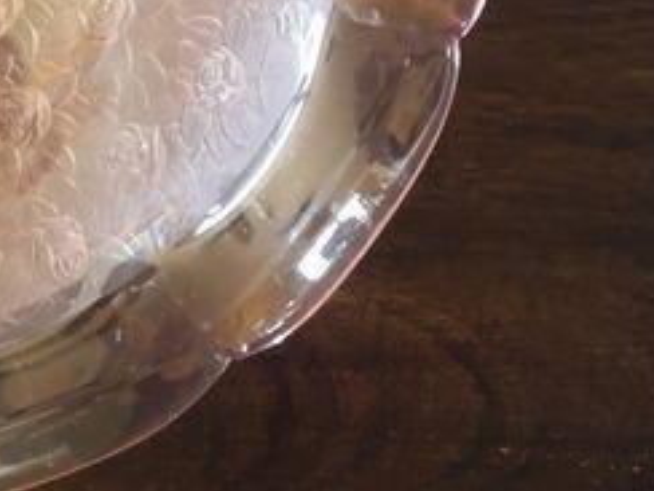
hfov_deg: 21.6
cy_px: -215
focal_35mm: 83
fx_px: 1568
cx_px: -164
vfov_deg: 16.4
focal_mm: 5.58
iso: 640
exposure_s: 1/16.7
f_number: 1.8
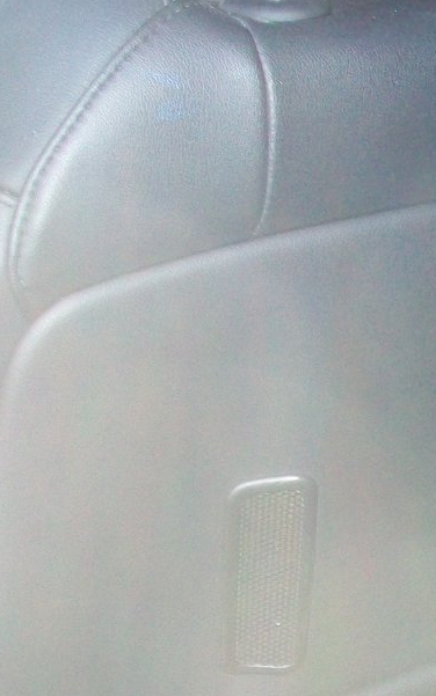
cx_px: 864
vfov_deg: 18.4
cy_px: 561
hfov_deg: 10.7
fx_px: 2128
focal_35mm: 112
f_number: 3.2
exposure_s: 1/80
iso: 160
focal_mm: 7.1
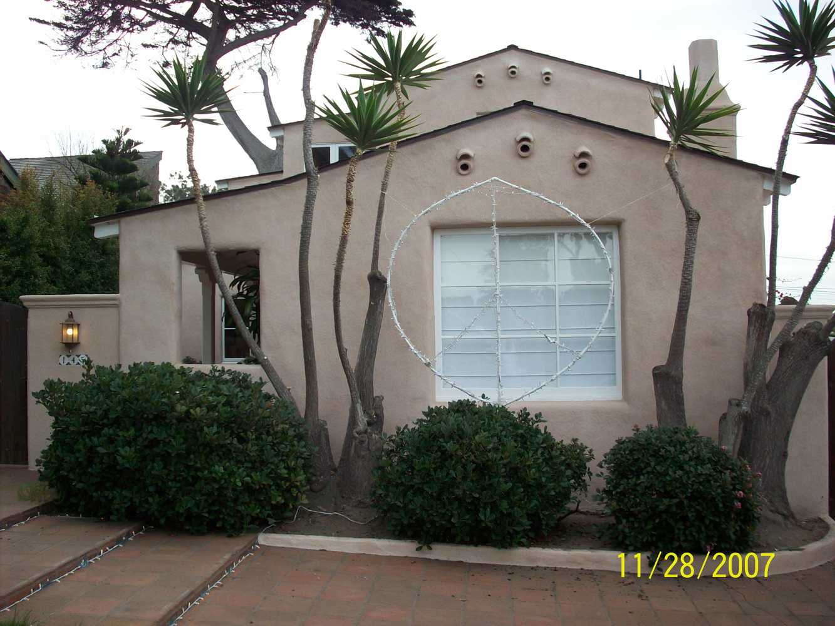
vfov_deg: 38.7
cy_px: 313
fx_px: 893
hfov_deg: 50.1
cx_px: 418
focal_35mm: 37
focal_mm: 6.2
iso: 80
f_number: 2.8
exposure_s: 1/367
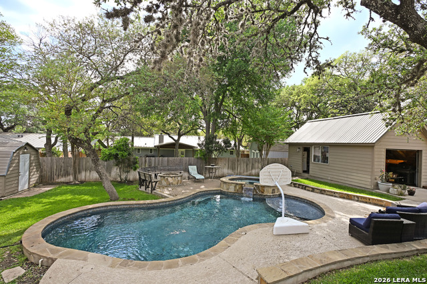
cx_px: 214
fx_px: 213
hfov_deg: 90.0
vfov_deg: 67.3
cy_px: 142
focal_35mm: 18
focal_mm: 12
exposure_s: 1/125
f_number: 5.6
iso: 64
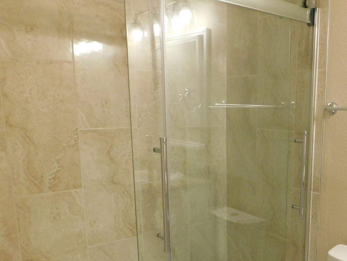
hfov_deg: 45.7
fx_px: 391
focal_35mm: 39
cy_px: 196
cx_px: 273
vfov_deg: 36.0
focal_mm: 4
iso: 280
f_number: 3
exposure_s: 1/30
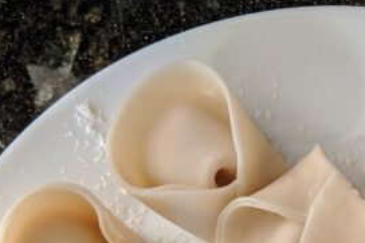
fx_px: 942
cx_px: 349
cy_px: 433
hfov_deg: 21.3
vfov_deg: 13.3
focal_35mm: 93
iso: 154
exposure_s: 1/24
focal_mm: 4.44
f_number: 1.8
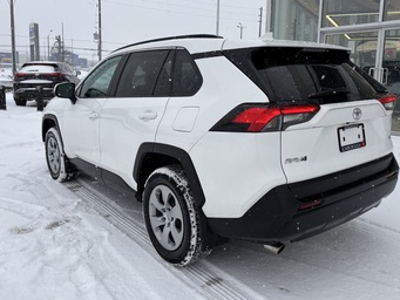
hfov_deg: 56.7
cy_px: 126
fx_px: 370
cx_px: 219
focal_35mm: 32
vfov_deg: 44.0
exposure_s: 1/423
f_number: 1.6
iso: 50
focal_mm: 5.96
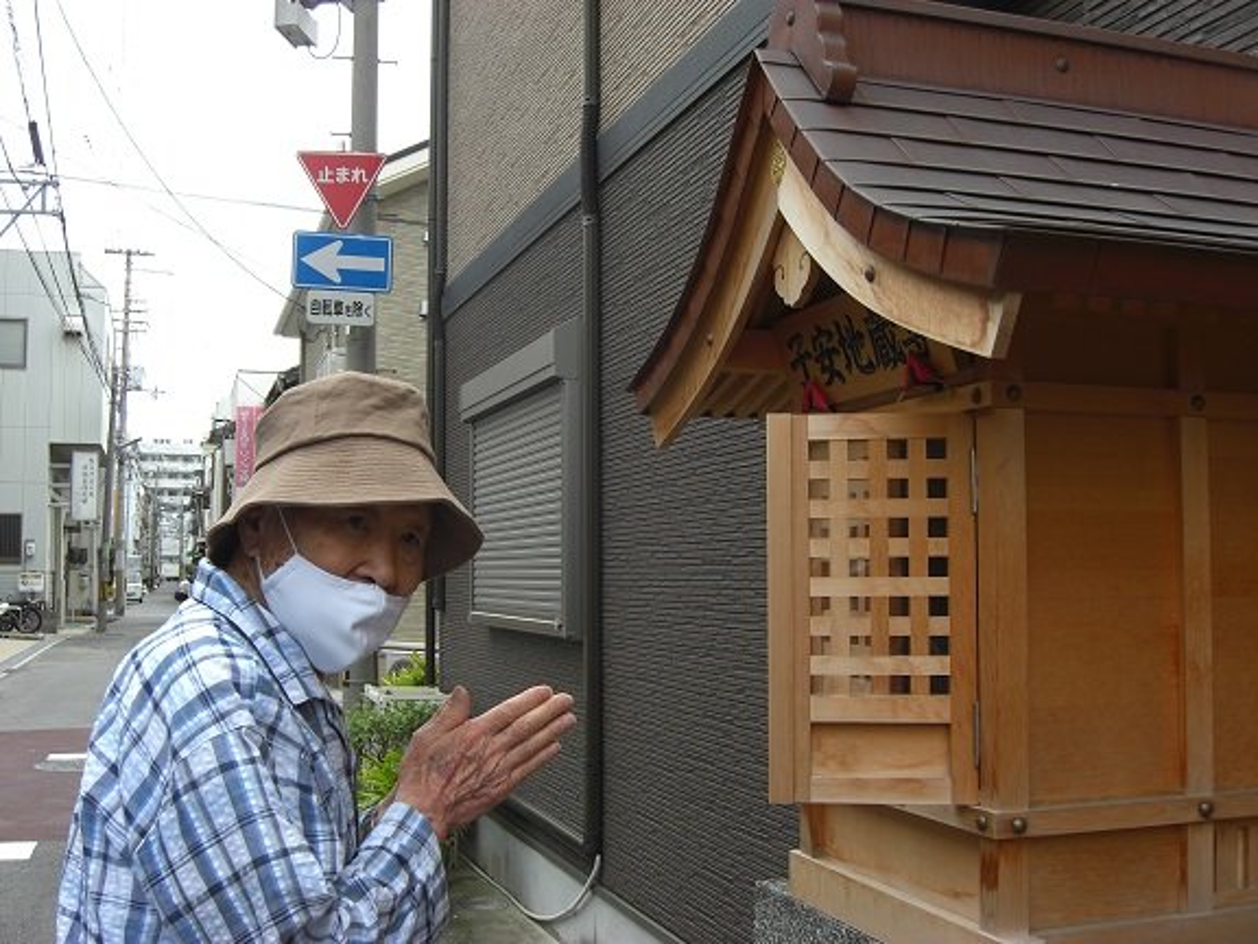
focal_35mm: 38
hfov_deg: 49.0
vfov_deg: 37.7
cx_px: 629
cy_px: 472
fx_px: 1381
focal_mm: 7.9
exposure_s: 1/250
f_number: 4
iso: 80
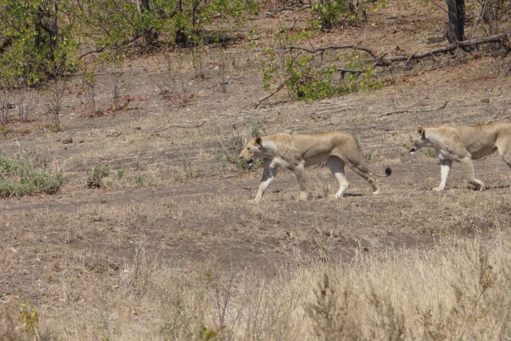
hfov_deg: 3.4
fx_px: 8516
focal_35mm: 600
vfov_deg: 2.3
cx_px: 256
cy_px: 170
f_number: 20
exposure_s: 1/1600
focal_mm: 400
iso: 3200
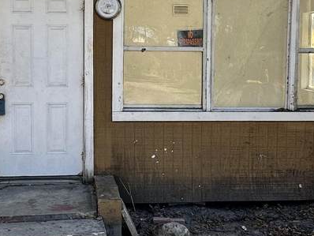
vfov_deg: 31.9
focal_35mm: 45
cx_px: 110
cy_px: 76
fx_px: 408
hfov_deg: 41.6
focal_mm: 2.22
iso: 40
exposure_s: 1/240
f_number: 2.2
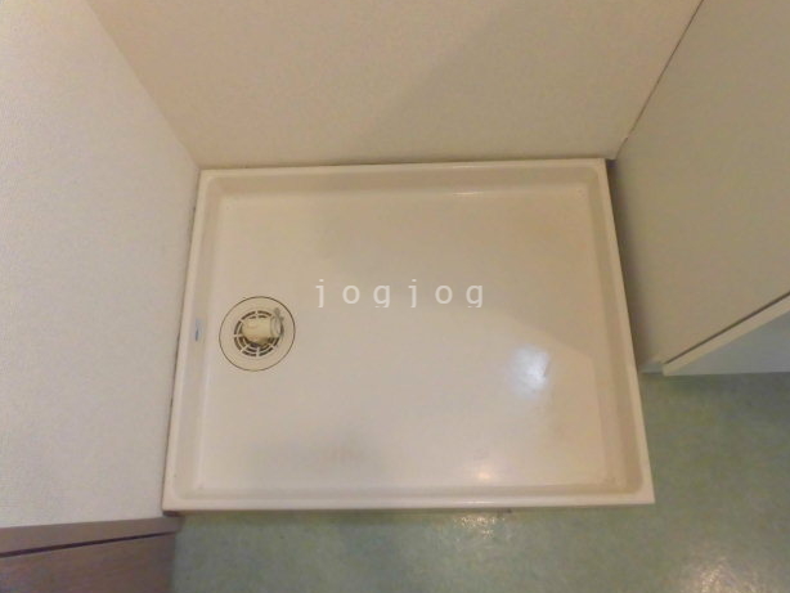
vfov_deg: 54.9
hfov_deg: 69.4
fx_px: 571
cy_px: 292
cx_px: 401
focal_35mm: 25
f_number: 3.1
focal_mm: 4.3
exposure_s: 1/30
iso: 400
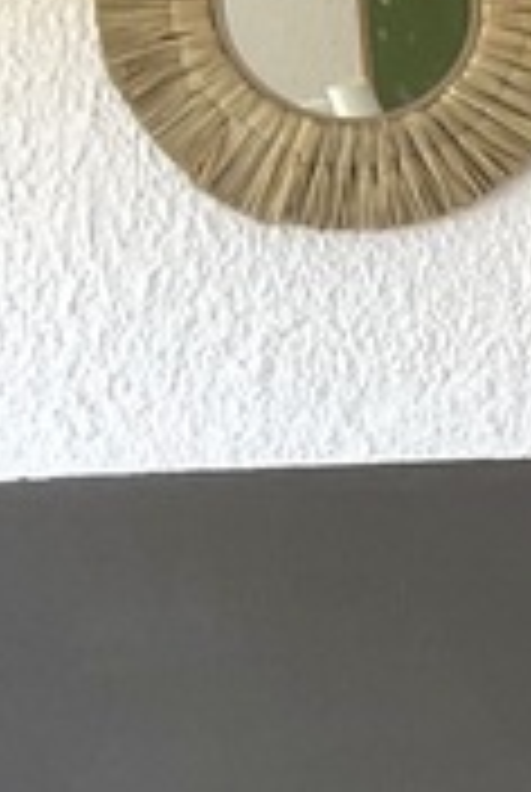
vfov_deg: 11.7
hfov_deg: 6.4
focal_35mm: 175
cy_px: 364
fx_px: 3856
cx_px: 2106
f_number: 1.8
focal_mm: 3
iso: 64
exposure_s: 1/120
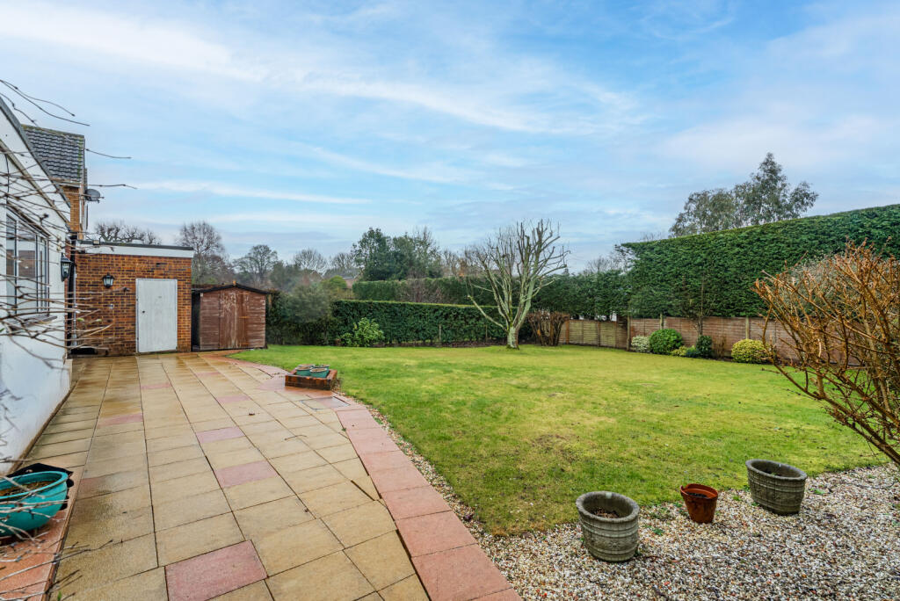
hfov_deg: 96.7
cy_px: 300
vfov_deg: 73.8
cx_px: 450
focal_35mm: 16
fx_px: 400
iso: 200
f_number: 8
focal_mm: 16
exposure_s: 1/25
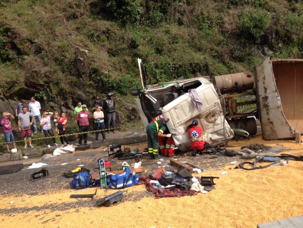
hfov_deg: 52.6
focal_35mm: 35
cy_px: 114
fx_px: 306
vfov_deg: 40.7
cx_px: 152
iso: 50
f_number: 2.4
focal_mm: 4.28
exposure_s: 1/986
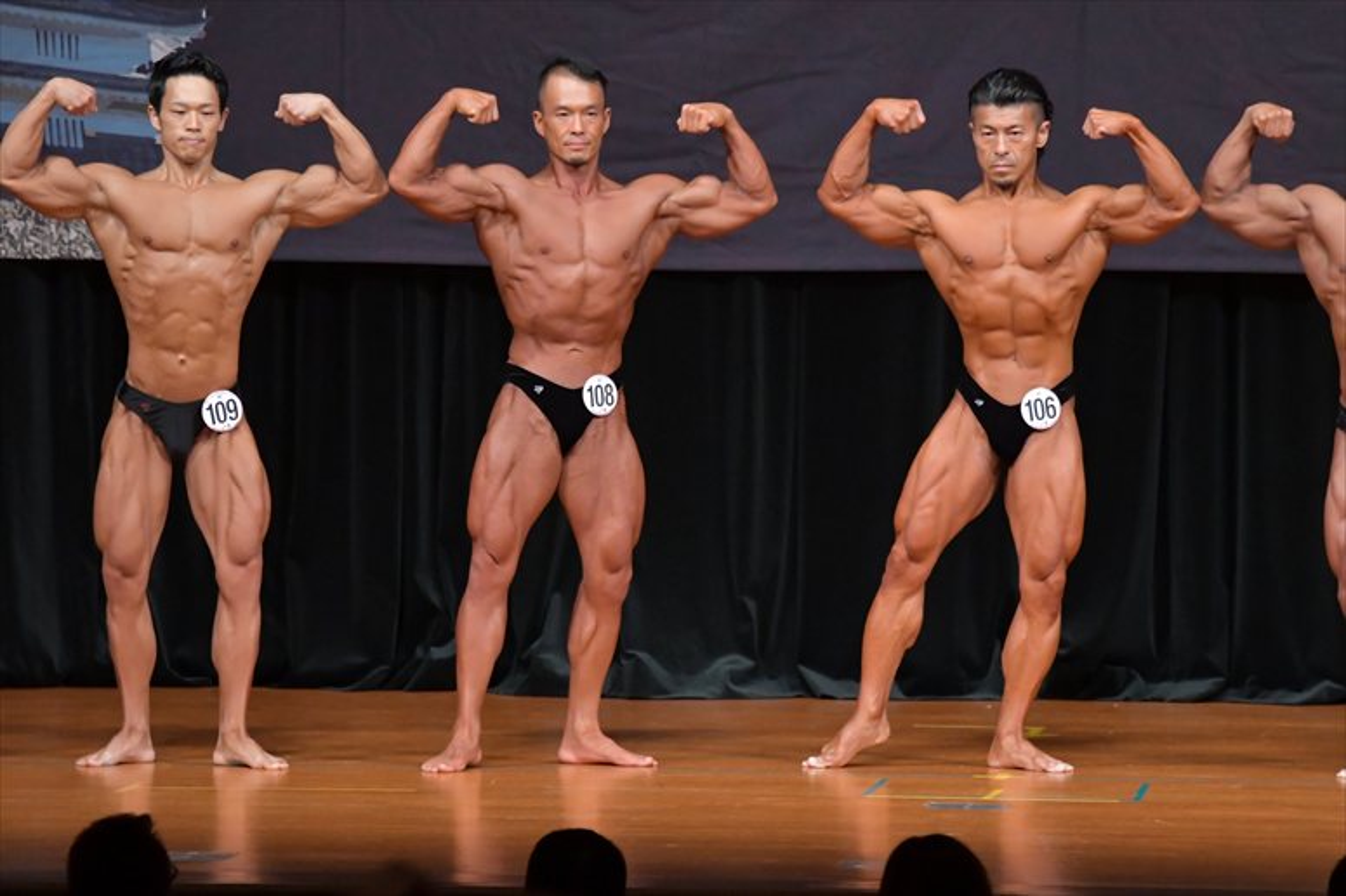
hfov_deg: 7.6
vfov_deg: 5.1
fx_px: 10090
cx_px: 673
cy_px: 448
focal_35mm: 270
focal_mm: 180
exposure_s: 1/400
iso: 5000
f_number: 5.6
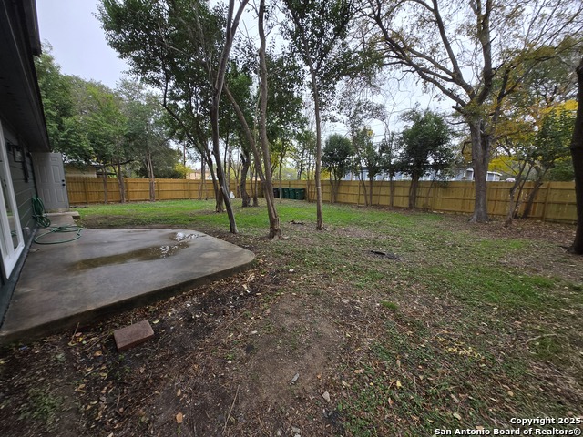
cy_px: 218
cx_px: 292
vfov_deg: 89.9
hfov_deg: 106.2
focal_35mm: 13
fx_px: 219
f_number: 2.2
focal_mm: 1.7
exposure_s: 1/60
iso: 32
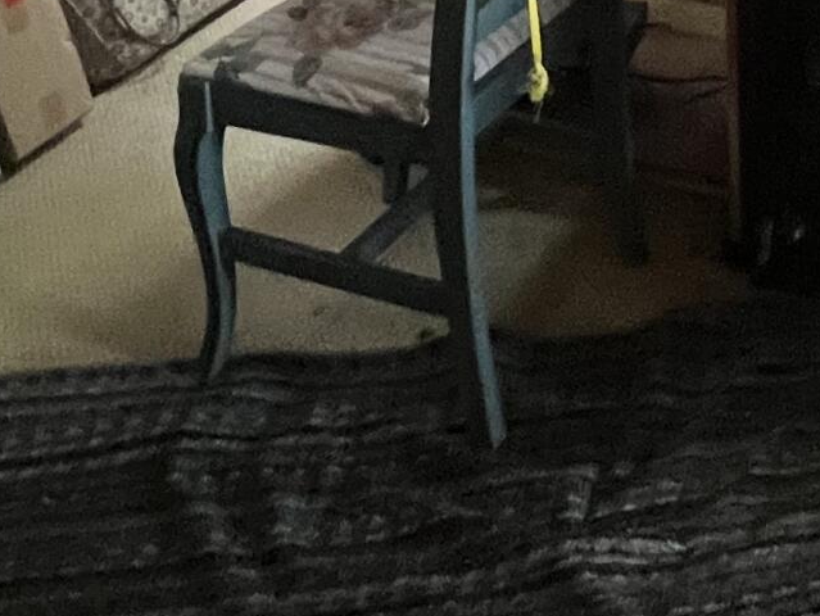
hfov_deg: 28.9
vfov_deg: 18.8
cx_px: 884
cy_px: -477
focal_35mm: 61
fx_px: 1446
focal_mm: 1.57
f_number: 1.8
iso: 500
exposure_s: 1/60
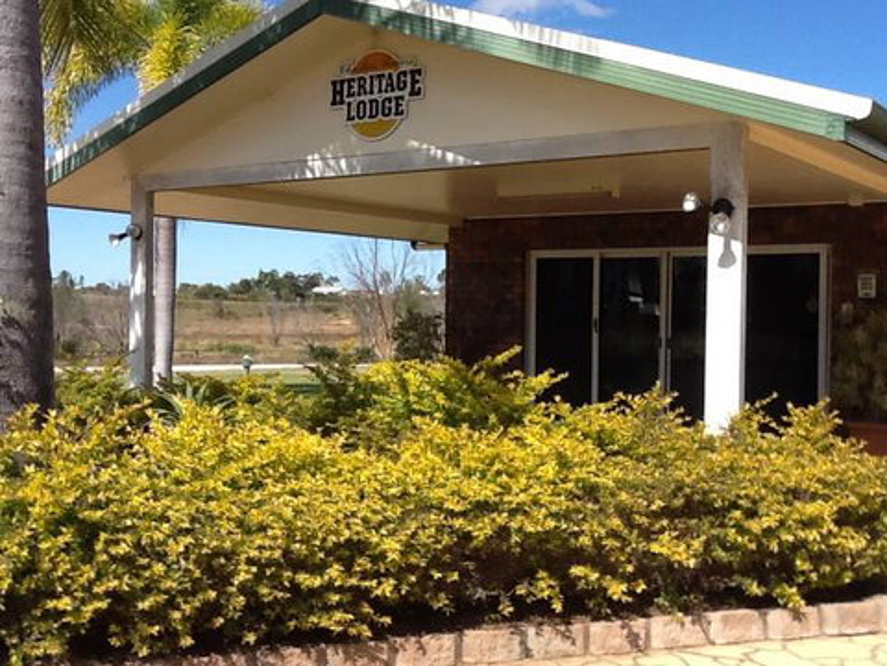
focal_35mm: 32
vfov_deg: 44.2
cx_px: 444
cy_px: 333
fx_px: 820
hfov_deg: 56.8
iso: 80
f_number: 2.4
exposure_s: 1/955
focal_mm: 2.03
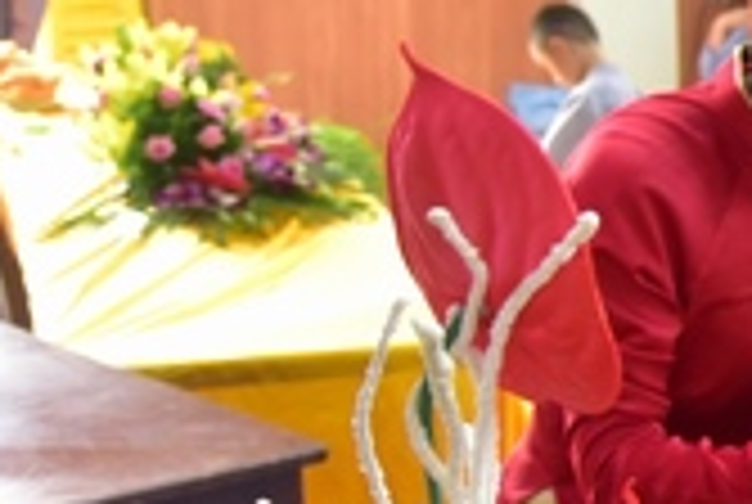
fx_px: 2197
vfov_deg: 13.1
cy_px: 356
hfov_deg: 16.2
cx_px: 1373
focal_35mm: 105
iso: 800
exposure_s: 1/25
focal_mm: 27
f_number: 5
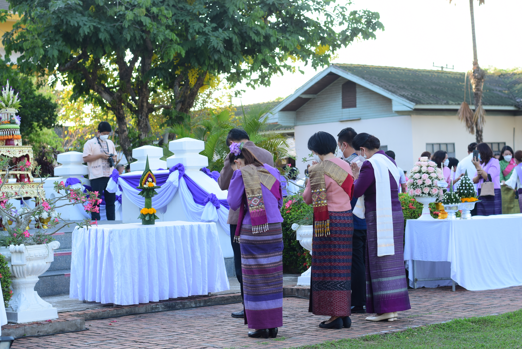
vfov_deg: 18.2
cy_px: 174
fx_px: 1088
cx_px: 261
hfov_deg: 27.0
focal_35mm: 75
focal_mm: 50
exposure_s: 1/125
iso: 125
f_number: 4.5
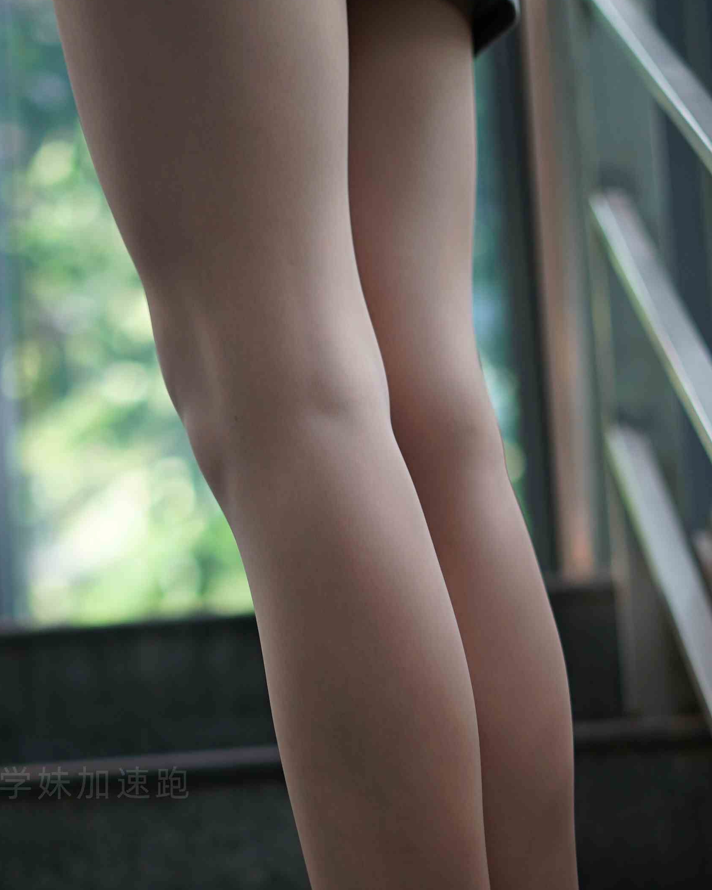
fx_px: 2503
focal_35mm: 95
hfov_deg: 16.2
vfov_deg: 20.0
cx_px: 355
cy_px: 664
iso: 200
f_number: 1.8
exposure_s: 1/25
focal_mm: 50
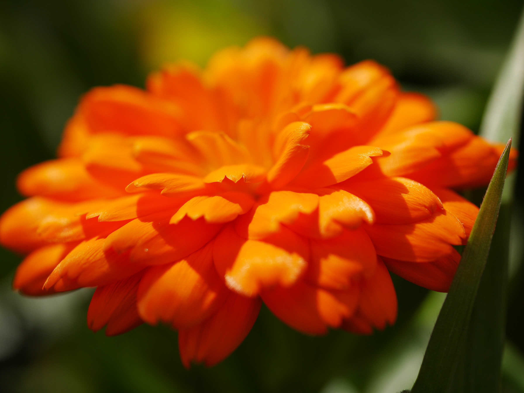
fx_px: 909
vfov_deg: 24.4
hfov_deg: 32.2
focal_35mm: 60
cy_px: 196
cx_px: 262
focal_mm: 30
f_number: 2.8
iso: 200
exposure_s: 1/1600
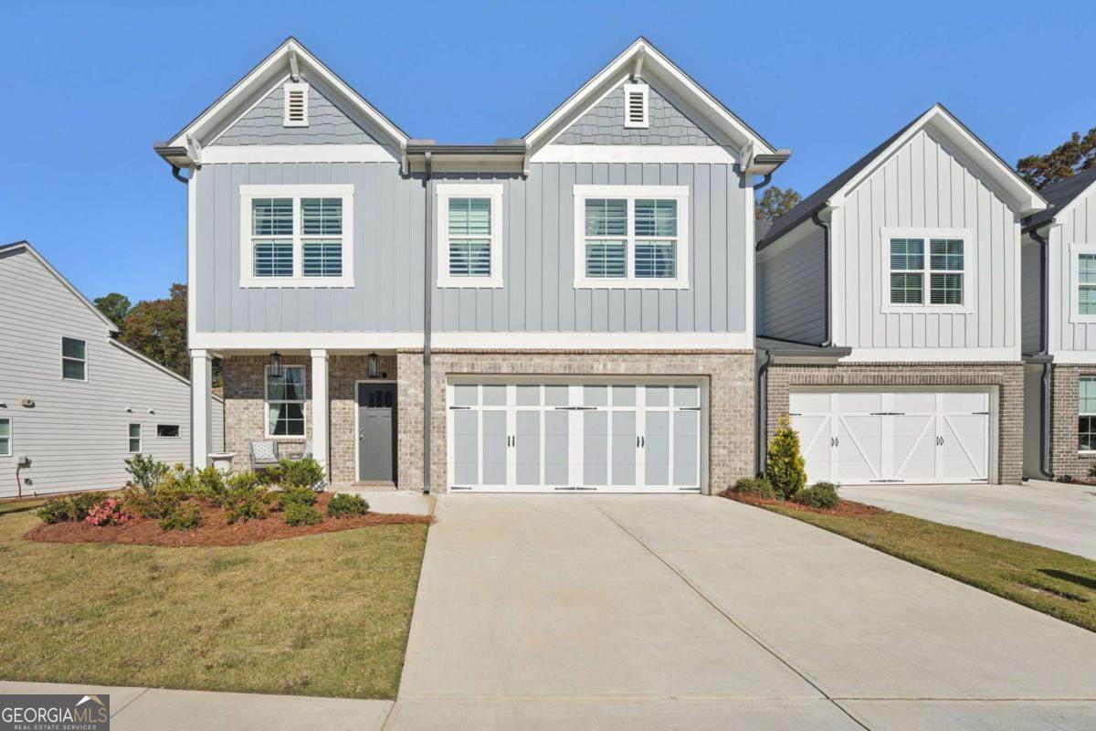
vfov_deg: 81.2
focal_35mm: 14
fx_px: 426
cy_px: 366
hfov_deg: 104.3
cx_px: 548
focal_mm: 14
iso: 100
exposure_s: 1/640
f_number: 8
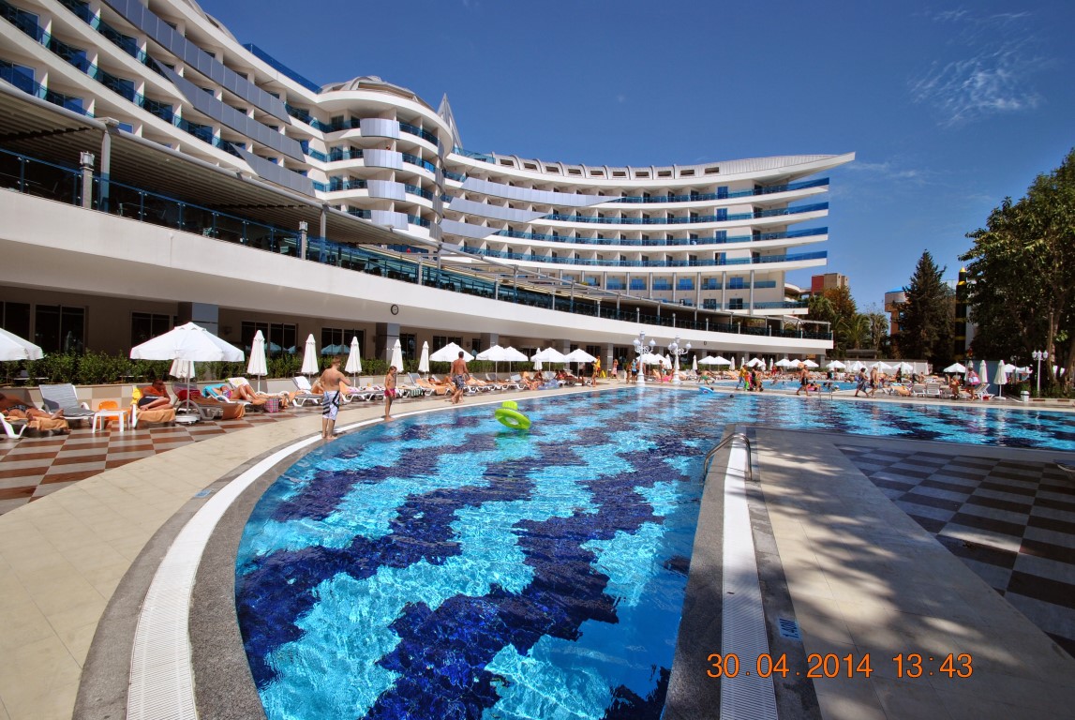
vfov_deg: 77.5
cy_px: 360
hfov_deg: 100.3
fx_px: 448
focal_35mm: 15
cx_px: 538
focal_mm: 10
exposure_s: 1/320
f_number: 9
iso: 100
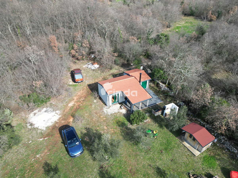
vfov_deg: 56.8
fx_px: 165
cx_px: 119
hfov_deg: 71.6
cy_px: 89
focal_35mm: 24
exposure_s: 1/800
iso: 110
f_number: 1.7
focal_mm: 6.72
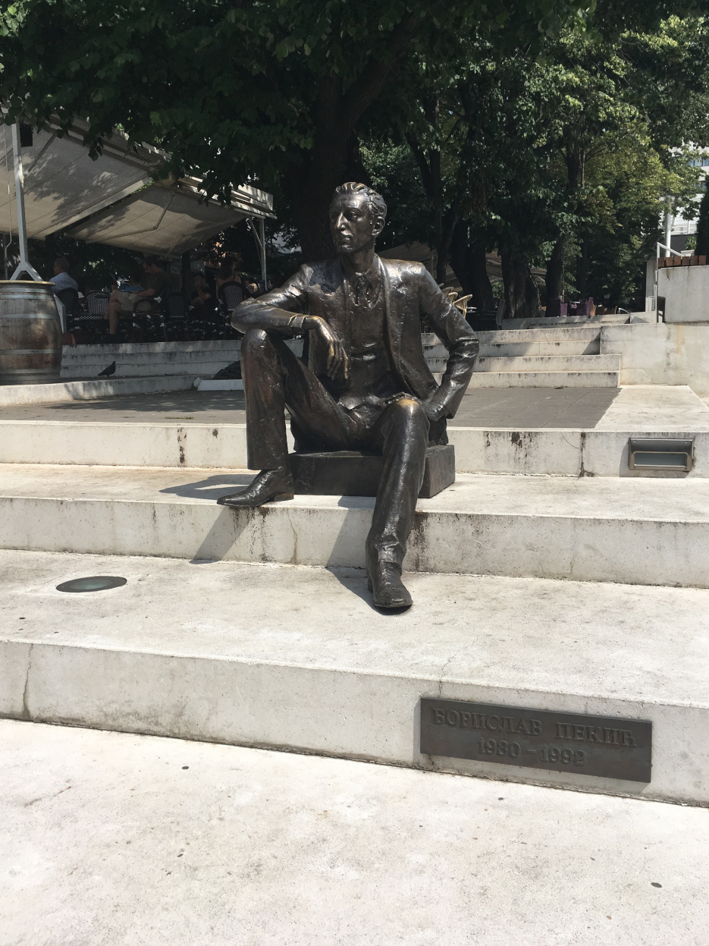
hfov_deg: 45.4
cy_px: 451
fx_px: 847
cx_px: 362
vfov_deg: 58.3
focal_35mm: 31
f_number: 2.2
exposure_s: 1/2564
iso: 25
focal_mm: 4.15
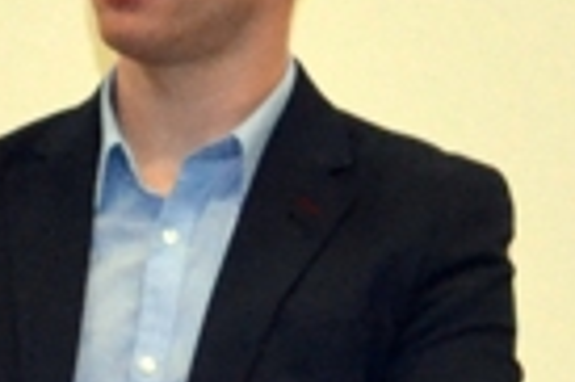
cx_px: -579
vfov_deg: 5.4
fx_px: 4067
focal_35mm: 255
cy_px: 384
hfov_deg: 7.7
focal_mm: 29
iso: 2200
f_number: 4.5
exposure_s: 1/60
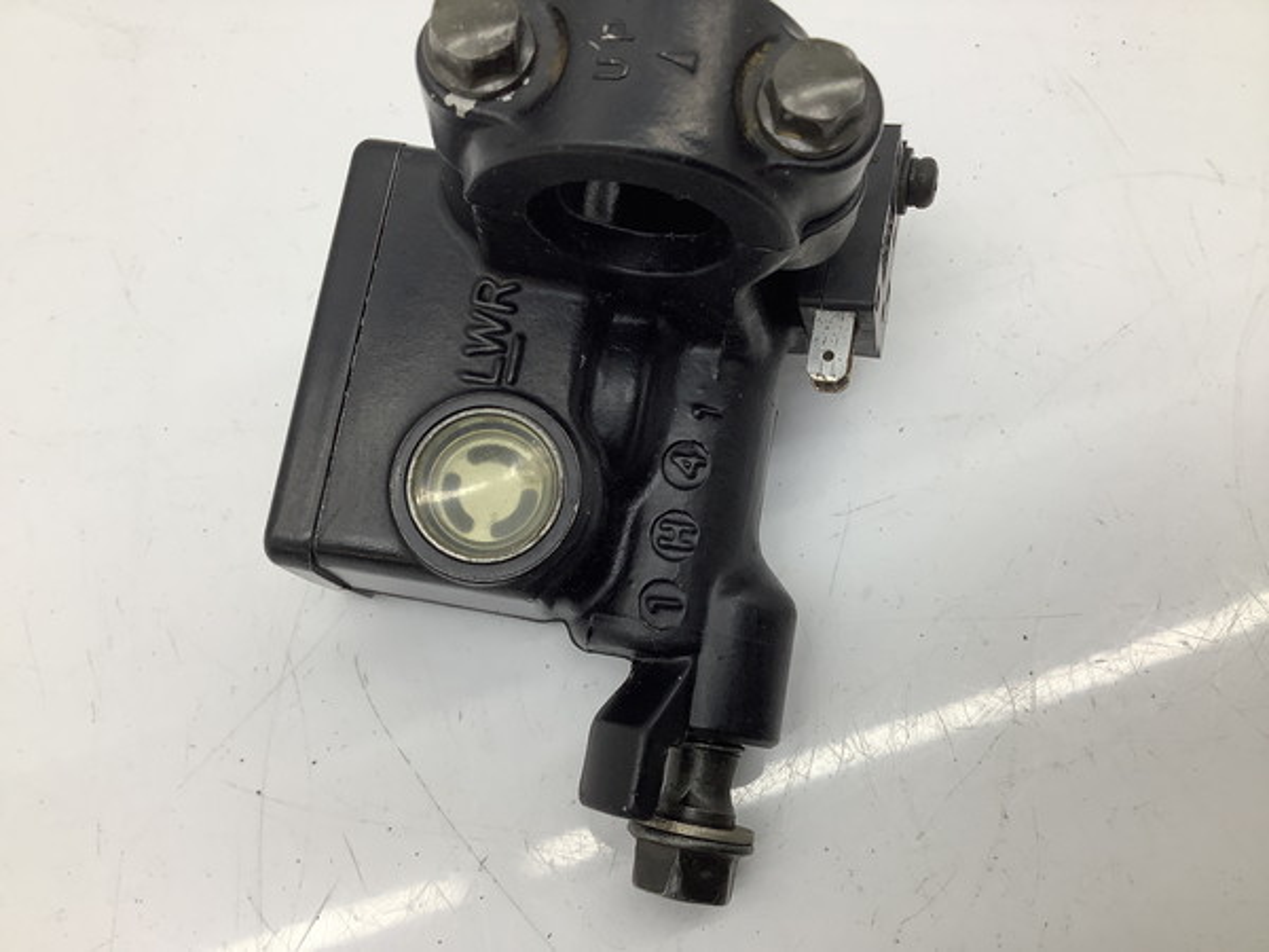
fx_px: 1136
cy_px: 476
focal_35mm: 31
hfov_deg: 58.4
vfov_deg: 45.4
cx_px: 634
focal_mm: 3.3
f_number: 2.4
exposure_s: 1/120
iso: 50
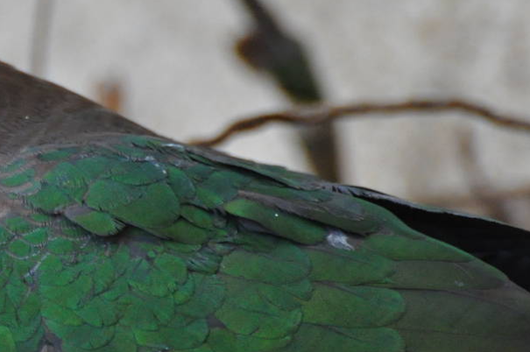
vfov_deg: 1.2
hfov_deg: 1.7
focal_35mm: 1190
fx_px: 17500
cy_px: 126
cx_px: -8
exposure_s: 1/320
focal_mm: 300
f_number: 5.6
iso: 1600
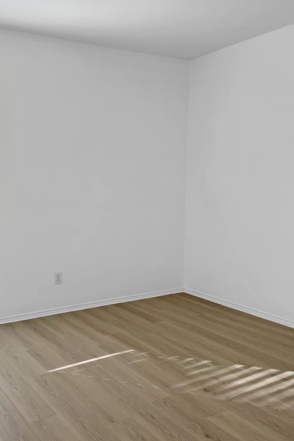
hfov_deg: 38.1
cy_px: 223
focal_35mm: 34
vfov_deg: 55.8
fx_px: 417
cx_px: 80
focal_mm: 6.86
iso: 80
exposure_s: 1/340
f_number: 1.78
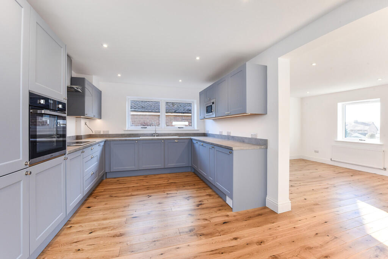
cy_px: 130
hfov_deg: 104.2
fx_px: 151
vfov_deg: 81.3
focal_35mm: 14
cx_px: 194
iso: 400
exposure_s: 1/25
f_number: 9
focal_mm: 14
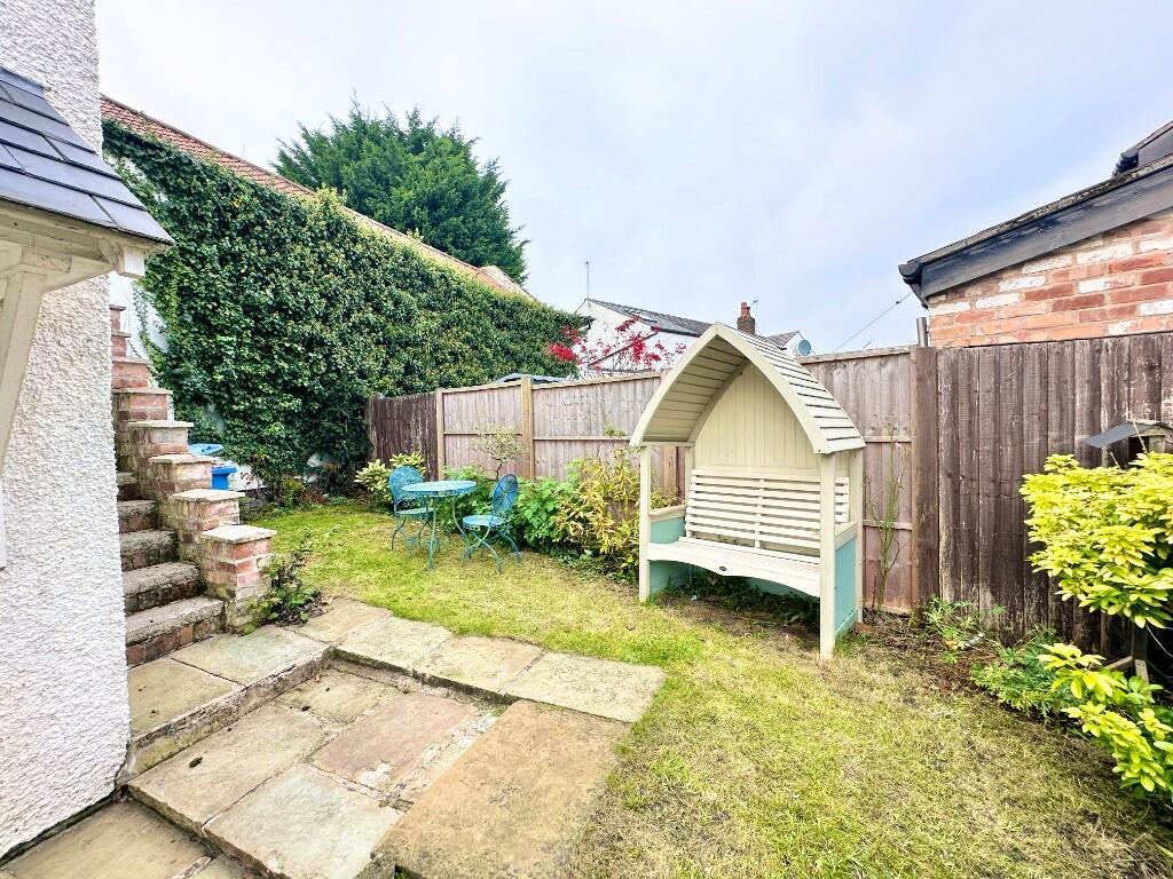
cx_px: 586
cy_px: 440
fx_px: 474
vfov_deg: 85.7
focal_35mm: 14
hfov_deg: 102.1
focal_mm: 2.22
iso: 40
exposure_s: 1/99
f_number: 2.2
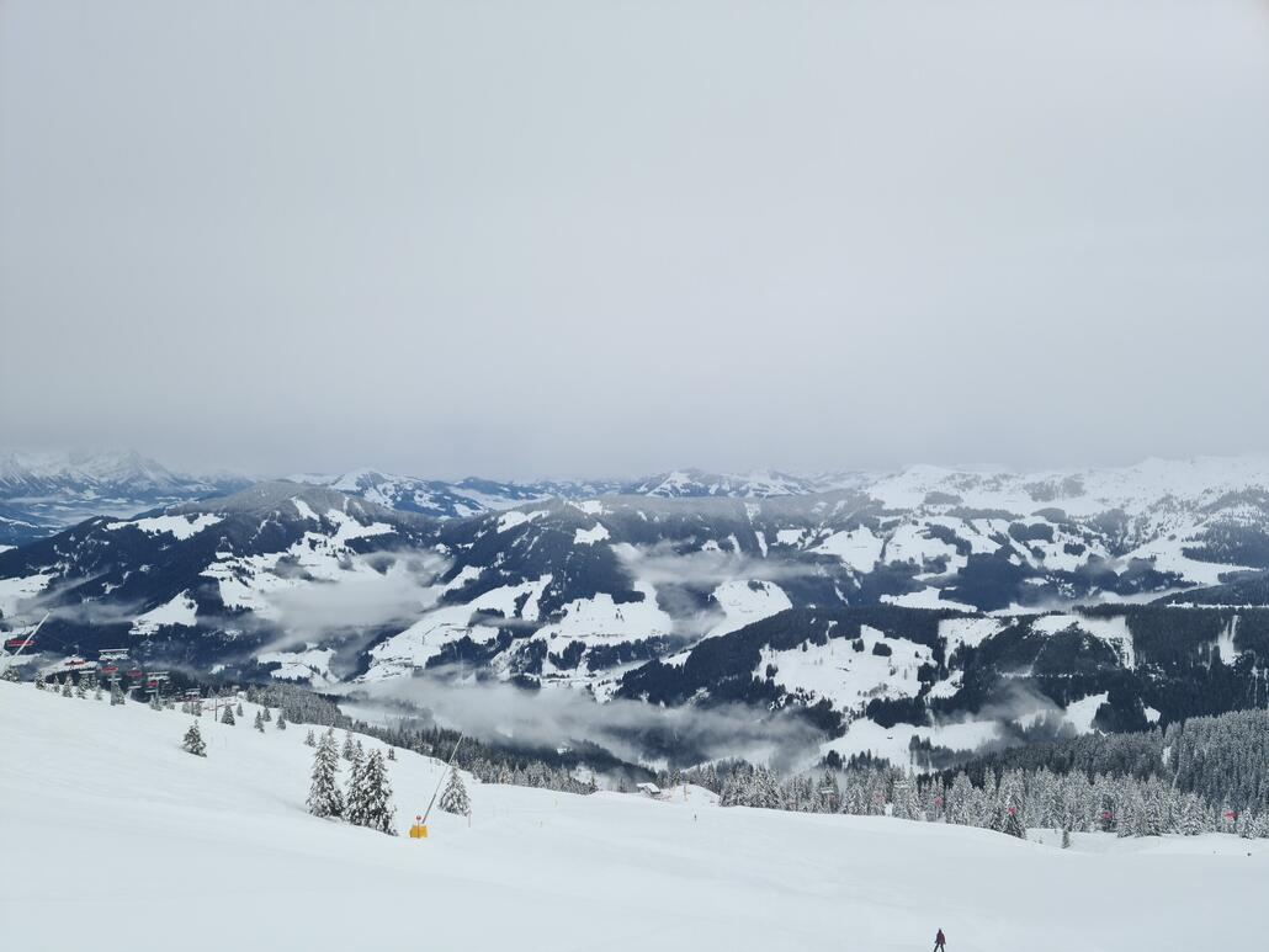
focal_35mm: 27
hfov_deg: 65.3
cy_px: 476
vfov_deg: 51.4
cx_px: 634
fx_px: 990
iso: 25
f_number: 2
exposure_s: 1/411
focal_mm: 5.9
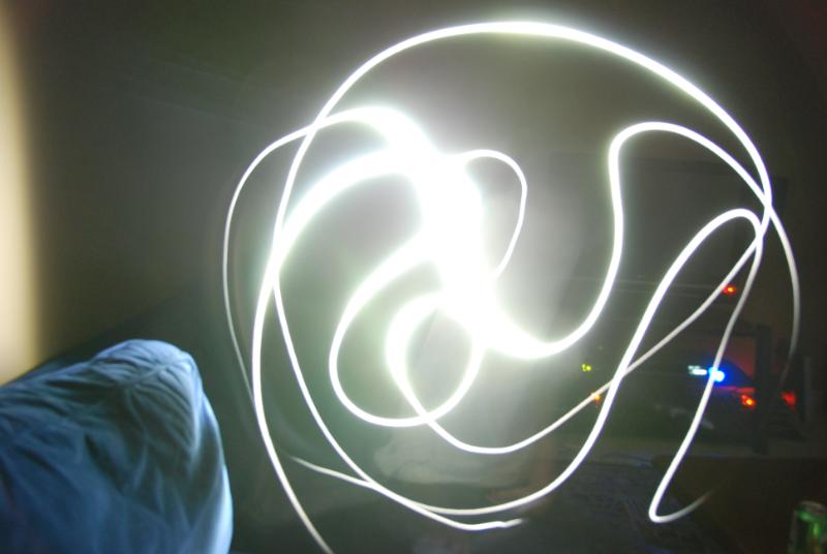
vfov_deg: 43.7
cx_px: 414
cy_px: 277
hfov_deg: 61.9
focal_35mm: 30
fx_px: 690
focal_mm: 20
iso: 500
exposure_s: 30
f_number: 3.8
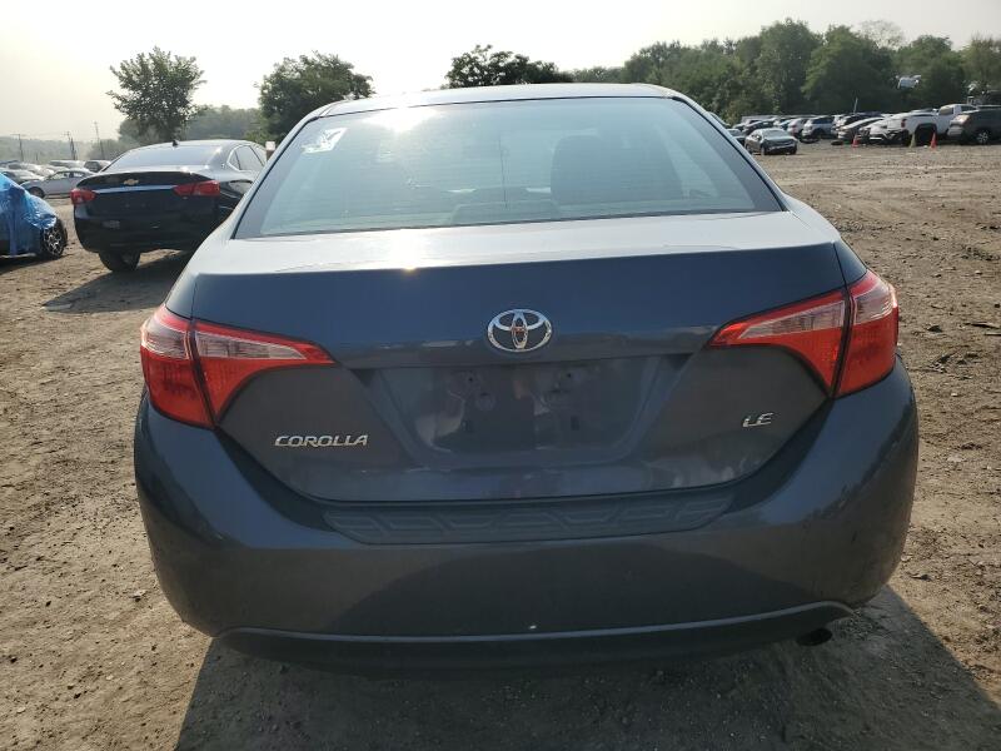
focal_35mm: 26
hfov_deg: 67.3
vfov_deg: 53.1
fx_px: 752
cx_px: 500
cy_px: 376
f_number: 1.5
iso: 50
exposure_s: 1/5000
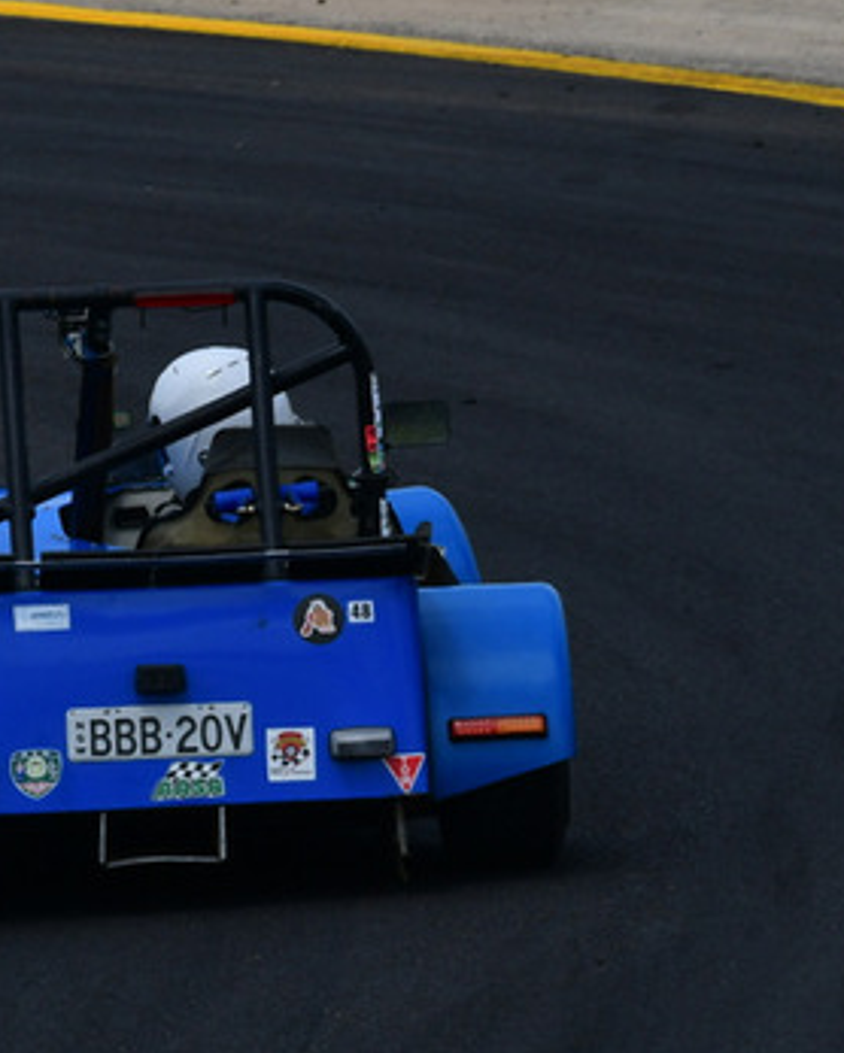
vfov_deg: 1.5
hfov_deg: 1.2
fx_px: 39464
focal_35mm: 1265
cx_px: 307
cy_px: 385
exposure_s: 1/640
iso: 320
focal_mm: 390
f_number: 13
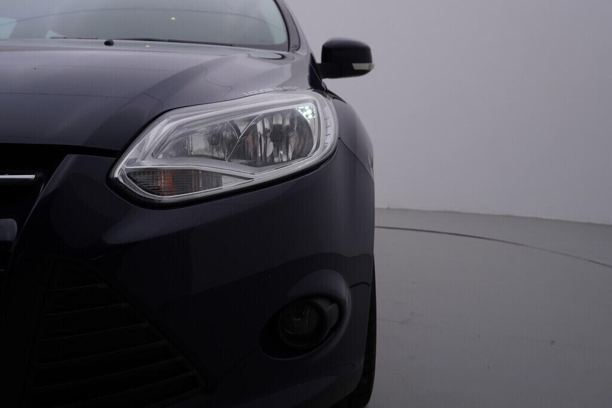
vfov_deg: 36.9
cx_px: 306
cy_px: 204
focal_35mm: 36
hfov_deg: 53.1
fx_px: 612
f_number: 5.6
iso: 125
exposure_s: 1/160
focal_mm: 24
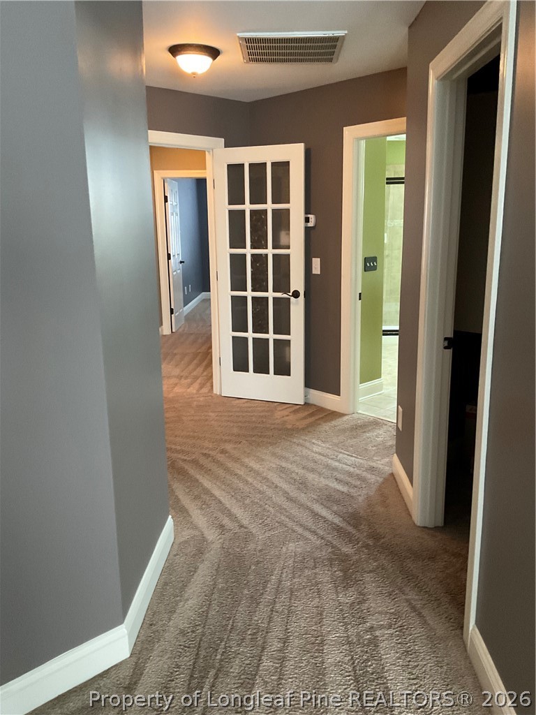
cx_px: 268
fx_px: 599
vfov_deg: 61.7
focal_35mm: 29
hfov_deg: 48.2
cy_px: 358
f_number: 1.8
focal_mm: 3
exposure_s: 1/40
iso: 320
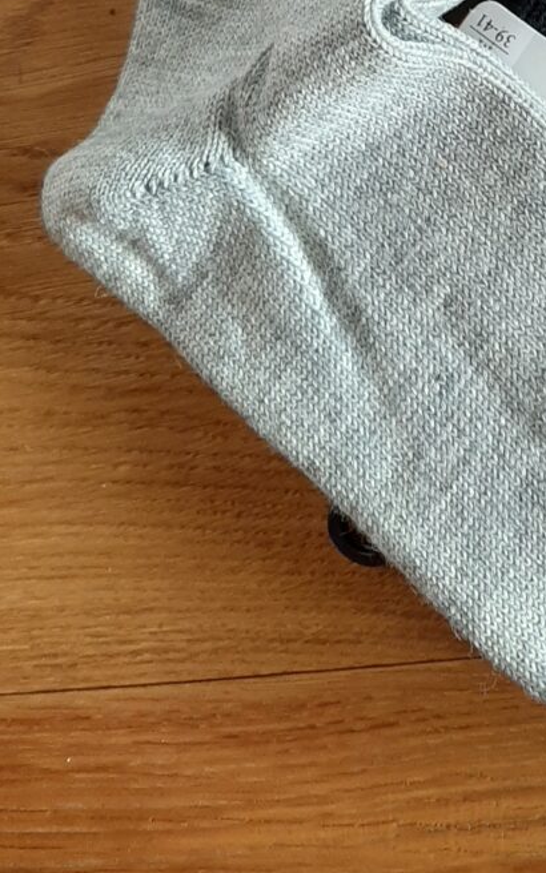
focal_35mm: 56
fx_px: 1333
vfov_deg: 33.4
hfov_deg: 21.7
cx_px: 622
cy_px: 14
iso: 160
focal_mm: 3.93
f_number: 1.7
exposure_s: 1/50
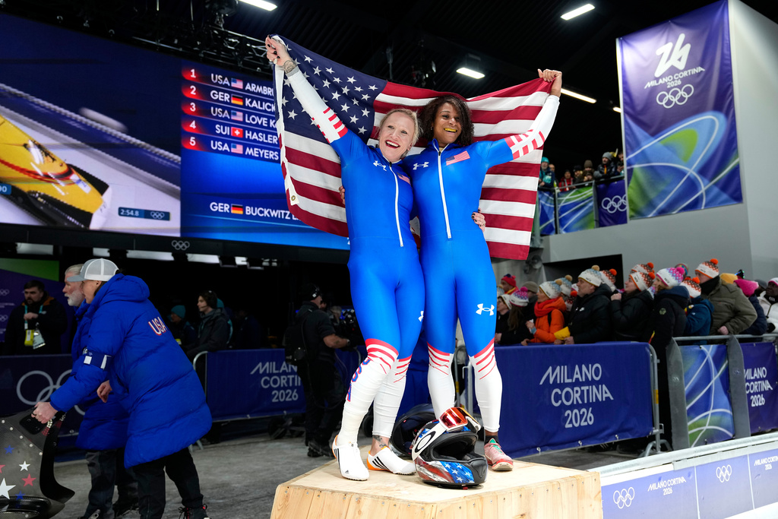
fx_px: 735
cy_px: 260
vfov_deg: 38.9
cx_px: 389
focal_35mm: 34
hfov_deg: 55.8
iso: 1250
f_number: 3.2
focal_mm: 34
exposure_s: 1/1000
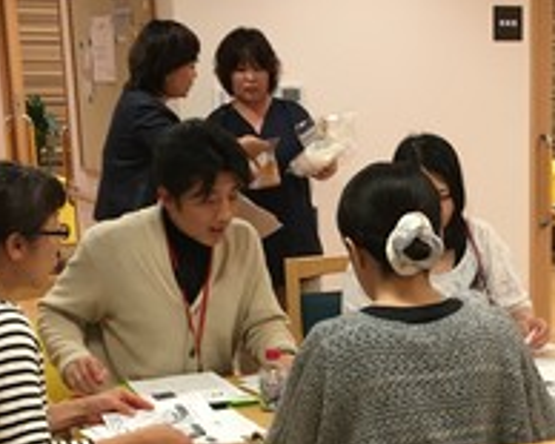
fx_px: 1313
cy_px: 404
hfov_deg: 23.3
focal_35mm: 80
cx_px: 493
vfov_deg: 18.8
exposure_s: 1/30
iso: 50
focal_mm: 4.15
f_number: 2.2
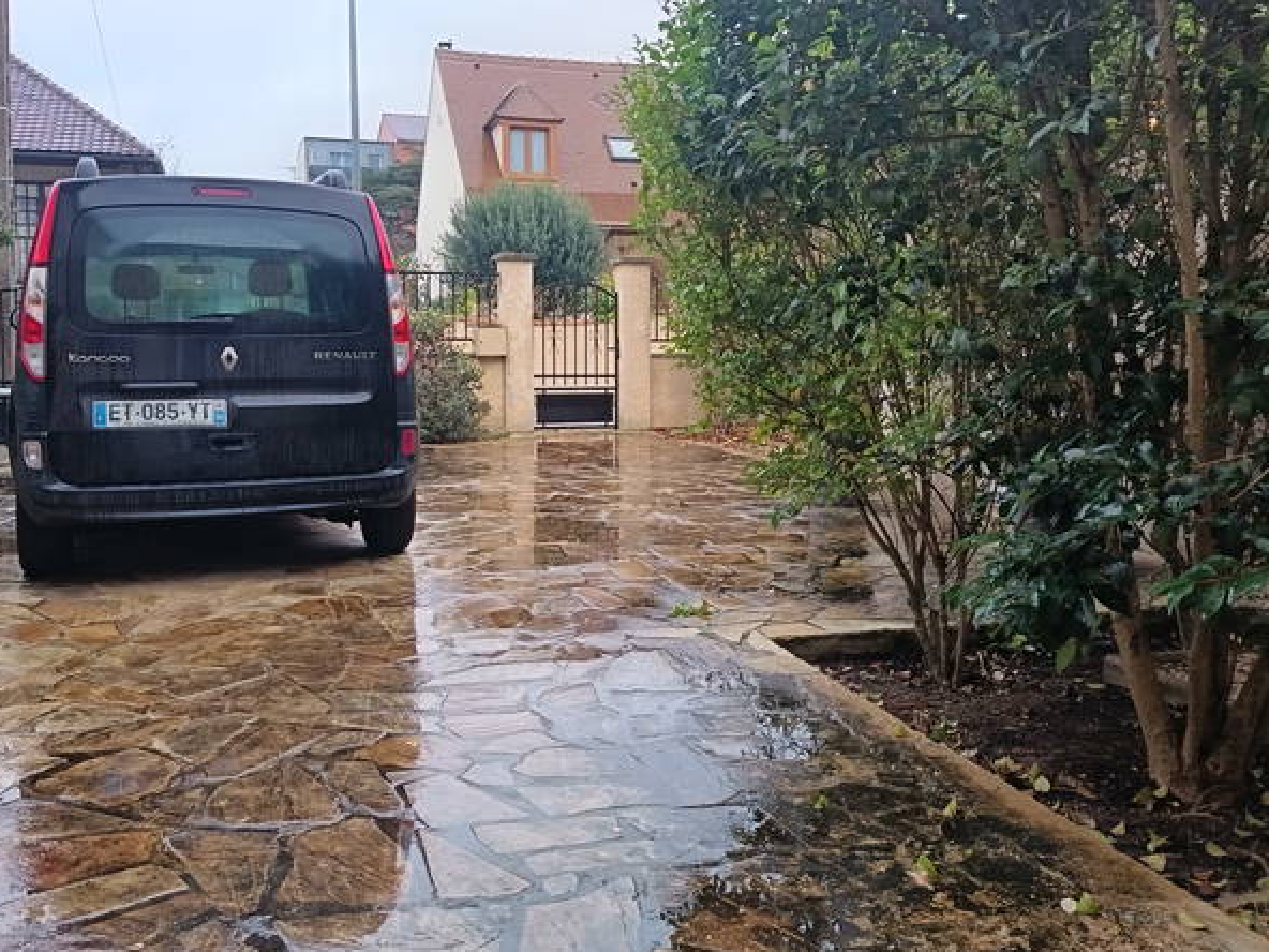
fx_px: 1173
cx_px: 609
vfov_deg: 44.1
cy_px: 427
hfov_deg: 56.8
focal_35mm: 32
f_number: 1.75
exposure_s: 1/100
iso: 292
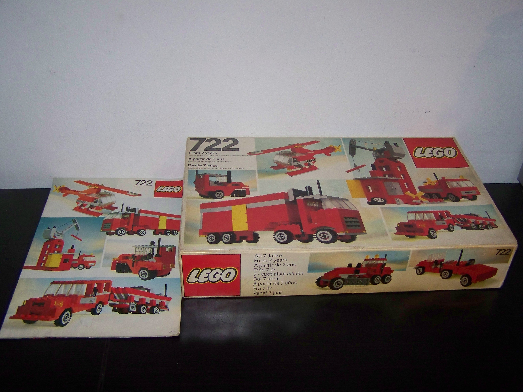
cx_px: 262
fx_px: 574
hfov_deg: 49.0
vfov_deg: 37.7
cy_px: 196
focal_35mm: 38
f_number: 2.8
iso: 200
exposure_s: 1/30
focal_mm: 6.3
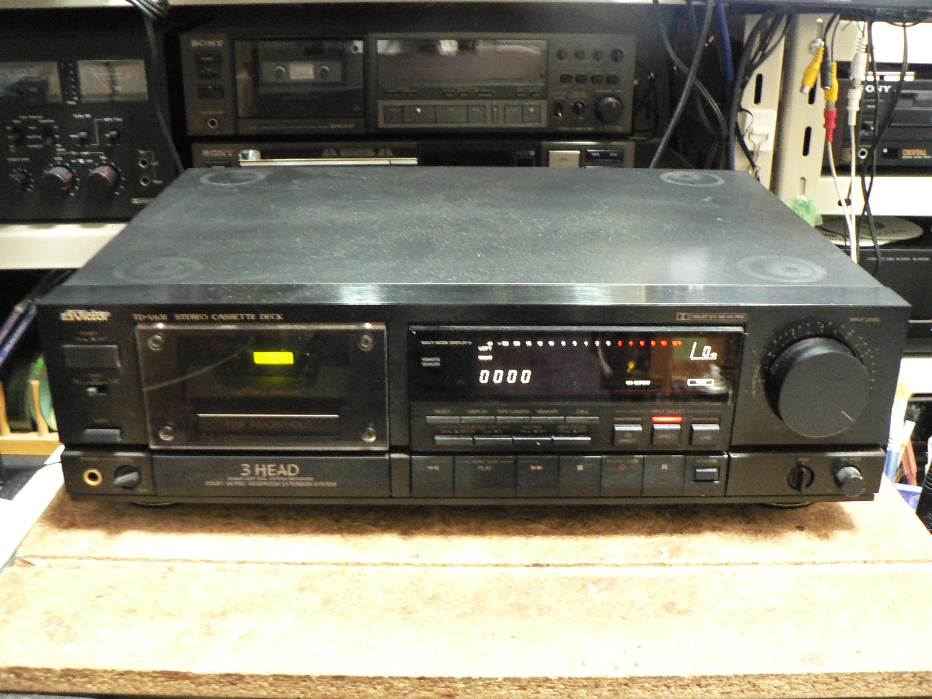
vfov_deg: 39.7
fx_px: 969
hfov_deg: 51.4
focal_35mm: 36
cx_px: 466
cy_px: 350
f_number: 2.8
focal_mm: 6
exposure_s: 1/4
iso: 400
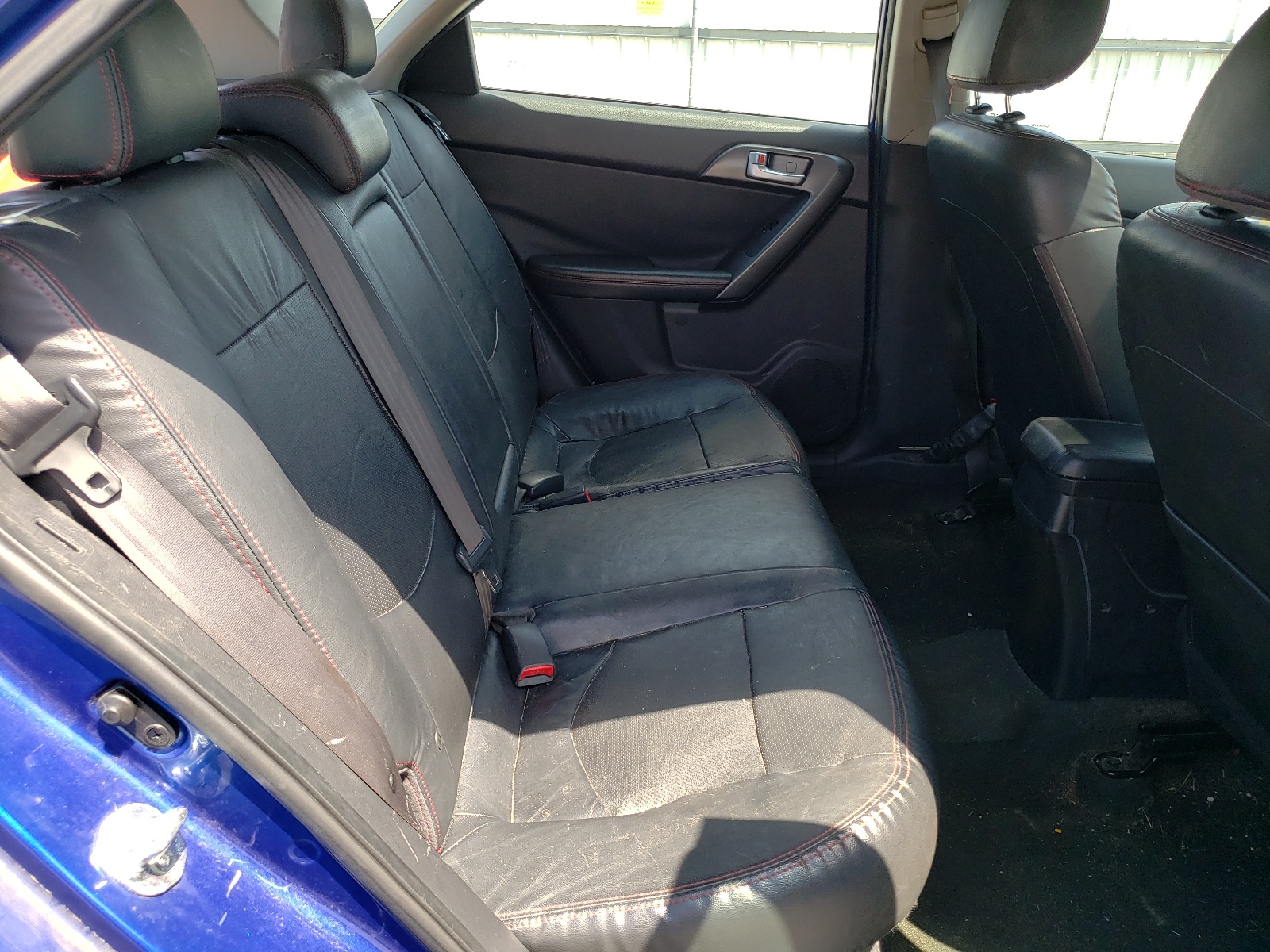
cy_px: 476
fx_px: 954
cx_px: 635
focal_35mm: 26
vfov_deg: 53.1
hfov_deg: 67.3
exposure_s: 1/370
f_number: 1.5
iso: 50
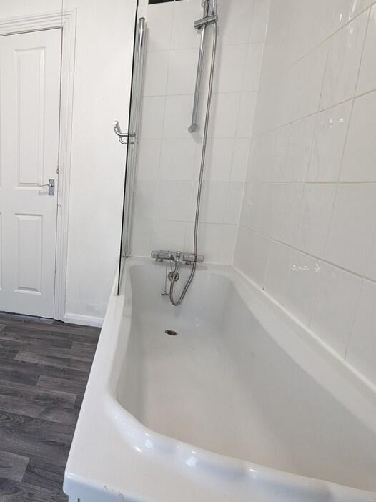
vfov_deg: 84.6
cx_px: 40
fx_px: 275
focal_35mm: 19
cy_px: 238
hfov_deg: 58.9
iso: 577
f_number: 2.2
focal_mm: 1.95
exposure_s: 1/175
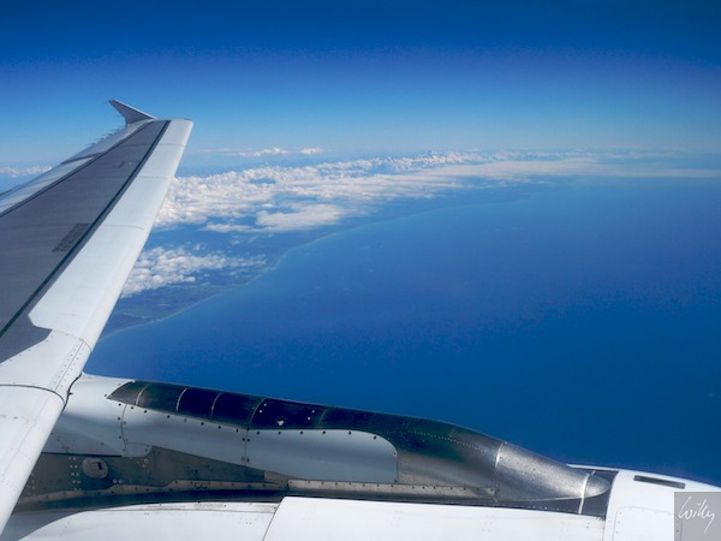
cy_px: 270
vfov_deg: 33.6
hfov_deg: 43.9
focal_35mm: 43
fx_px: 896
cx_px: 360
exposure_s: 1/200
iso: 100
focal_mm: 7
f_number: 10
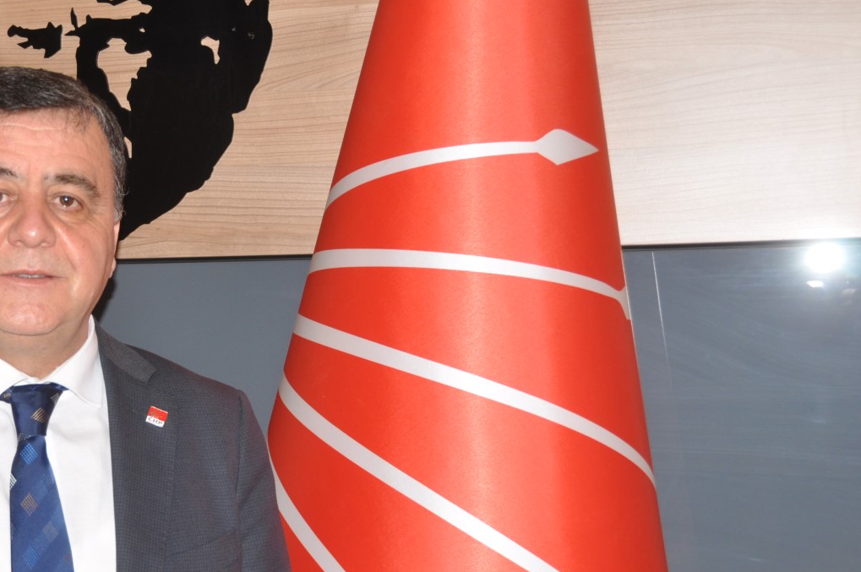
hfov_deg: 24.0
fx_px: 2002
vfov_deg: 16.2
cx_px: 193
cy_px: 384
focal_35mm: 84
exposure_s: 1/60
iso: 320
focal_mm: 35
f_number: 6.3
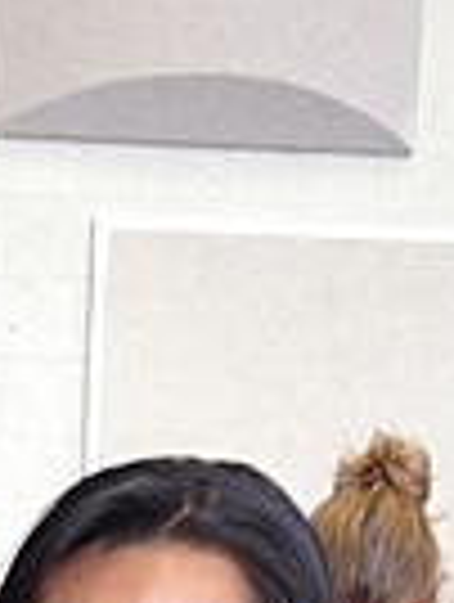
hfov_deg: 11.5
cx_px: -189
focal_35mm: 125
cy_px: 958
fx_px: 2179
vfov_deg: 14.5
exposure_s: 1/24
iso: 50
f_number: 2.4
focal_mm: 4.28
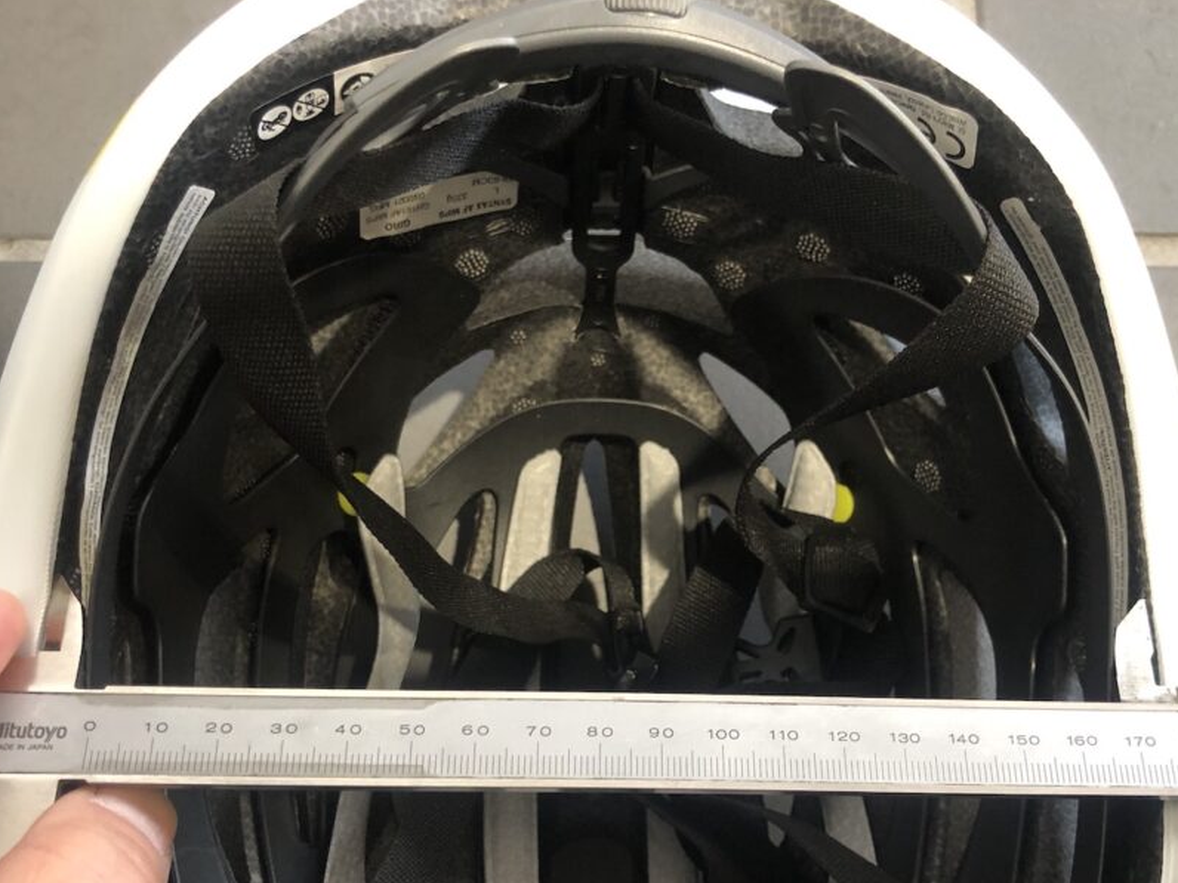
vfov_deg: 39.3
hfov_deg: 51.3
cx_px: 650
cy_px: 564
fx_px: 1225
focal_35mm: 36
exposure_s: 1/15
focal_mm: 4
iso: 80
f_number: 1.8
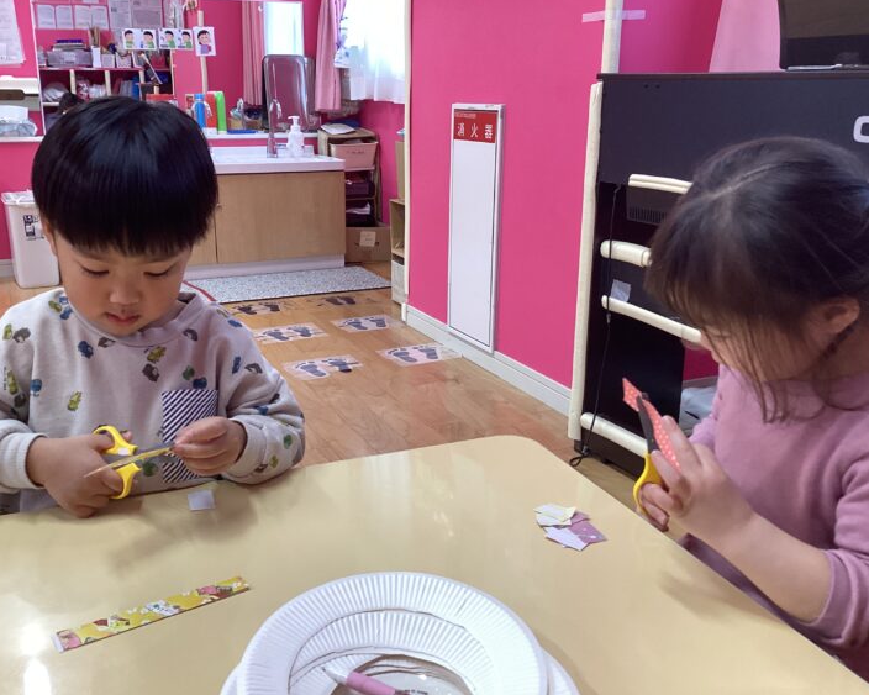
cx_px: 405
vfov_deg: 44.5
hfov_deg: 54.2
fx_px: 849
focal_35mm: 33
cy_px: 341
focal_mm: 3.3
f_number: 2.4
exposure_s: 1/50
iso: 125
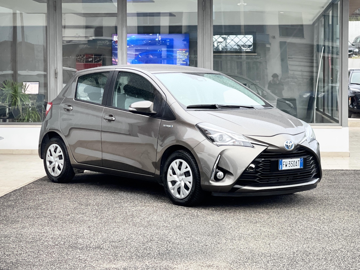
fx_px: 666
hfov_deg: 30.3
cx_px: 180
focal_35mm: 64
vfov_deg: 22.9
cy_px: 135
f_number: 2.2
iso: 125
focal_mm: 7.5
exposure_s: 1/121
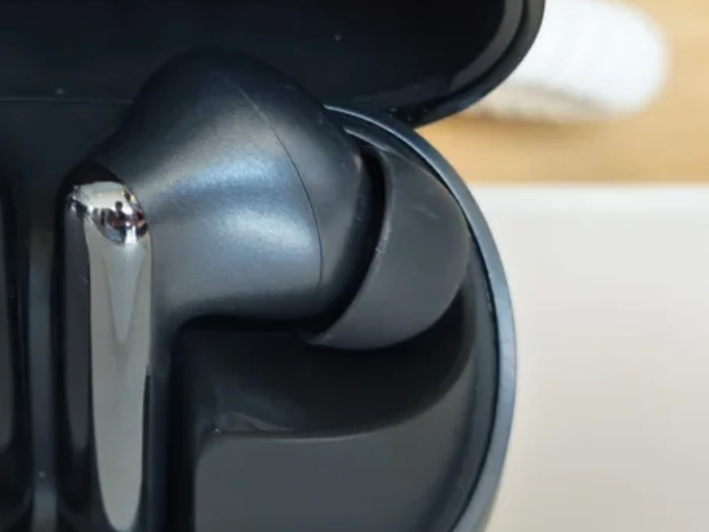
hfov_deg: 15.6
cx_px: 64
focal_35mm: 125
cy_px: 232
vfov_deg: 11.9
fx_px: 2560
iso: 64
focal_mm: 5.4
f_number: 1.6
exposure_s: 1/50
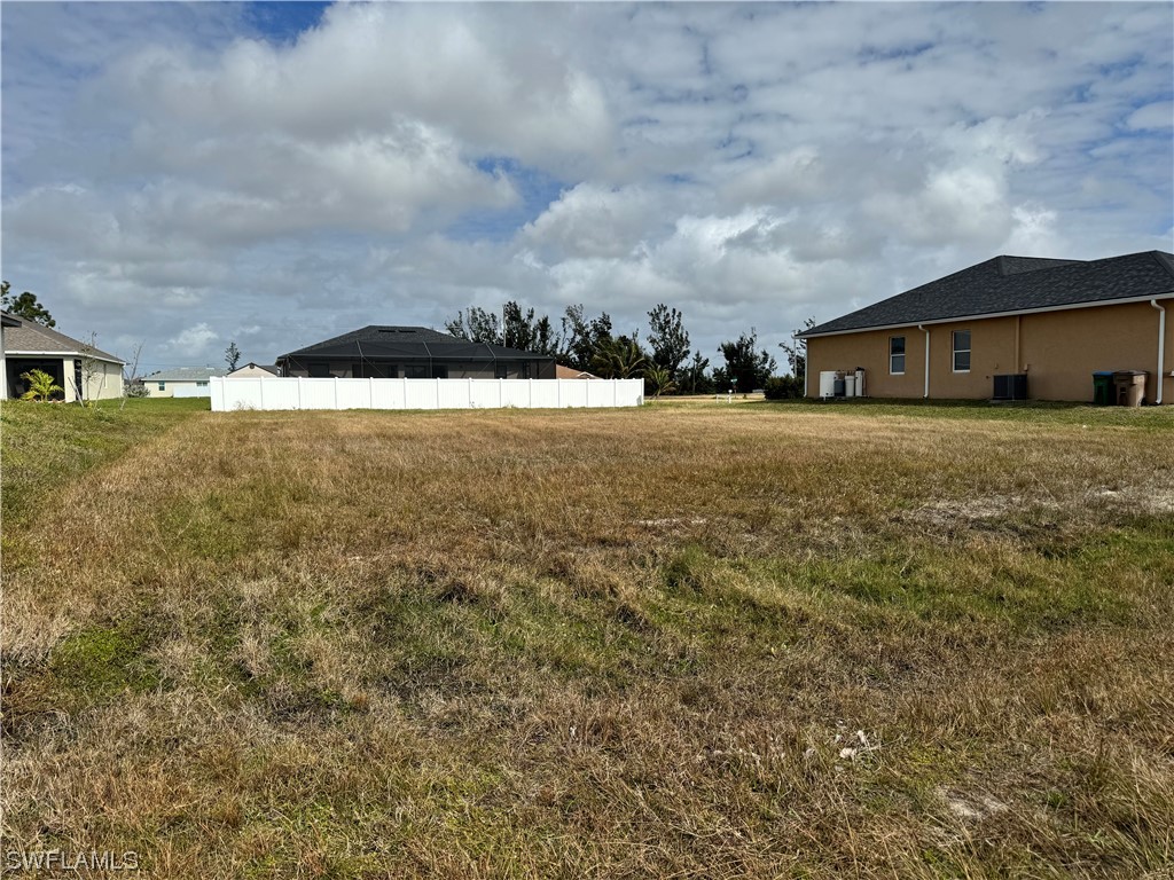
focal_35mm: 24
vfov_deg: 56.8
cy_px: 440
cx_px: 587
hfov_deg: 71.6
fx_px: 814
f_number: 1.78
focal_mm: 6.86
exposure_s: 1/9009
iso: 80
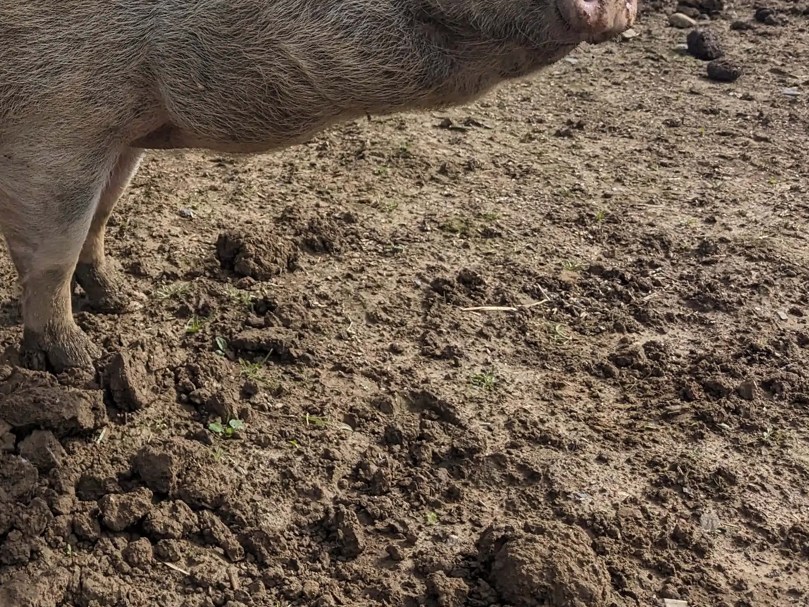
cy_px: 78
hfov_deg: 31.4
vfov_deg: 24.6
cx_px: 54
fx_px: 1356
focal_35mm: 58
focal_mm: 4.38
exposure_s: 1/2597
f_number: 1.73
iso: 44
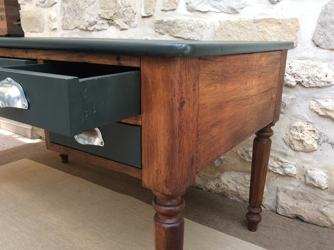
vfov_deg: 44.1
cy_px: 125
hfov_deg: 56.9
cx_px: 167
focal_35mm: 32
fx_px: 308
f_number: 2.4
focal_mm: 3.3
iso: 32
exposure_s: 1/160
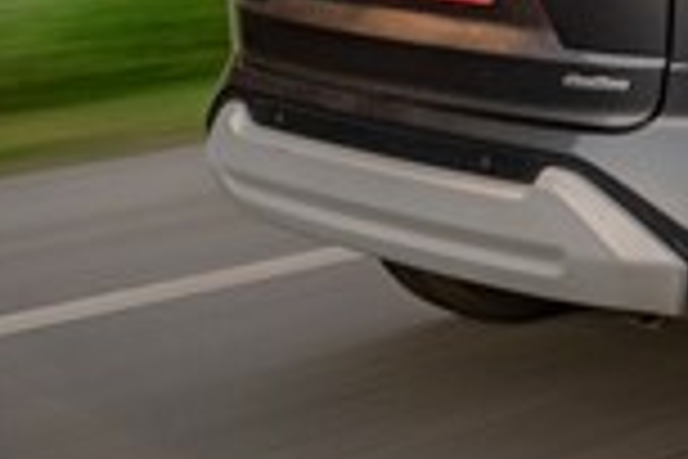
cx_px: 1259
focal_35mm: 118
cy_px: -164
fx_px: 2255
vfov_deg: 11.3
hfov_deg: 15.0
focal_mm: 30
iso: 1600
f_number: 4
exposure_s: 1/30
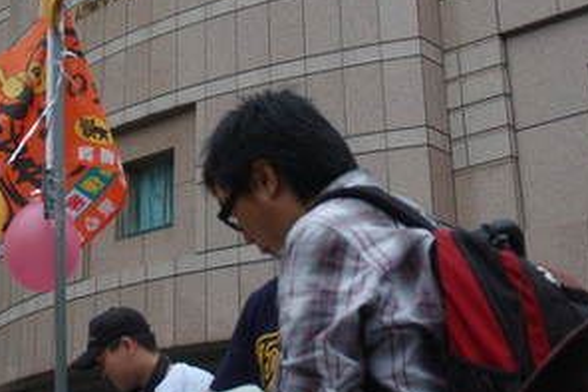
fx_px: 1241
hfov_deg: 26.2
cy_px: 53
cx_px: 129
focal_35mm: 76
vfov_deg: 17.7
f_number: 5.6
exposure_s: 1/200
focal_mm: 25
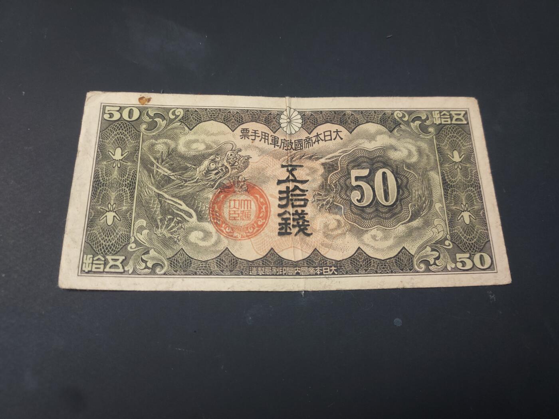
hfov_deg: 71.6
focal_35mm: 24
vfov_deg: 56.8
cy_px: 210
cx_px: 280
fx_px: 388
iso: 125
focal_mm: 4.6
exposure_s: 1/50
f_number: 1.8
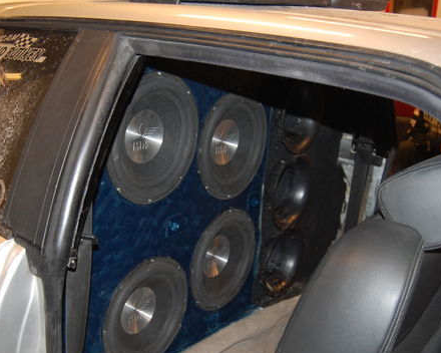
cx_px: 189
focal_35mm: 45
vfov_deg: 33.4
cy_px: 204
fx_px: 587
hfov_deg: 41.1
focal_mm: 22
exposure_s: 1/60
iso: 400
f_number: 3.8
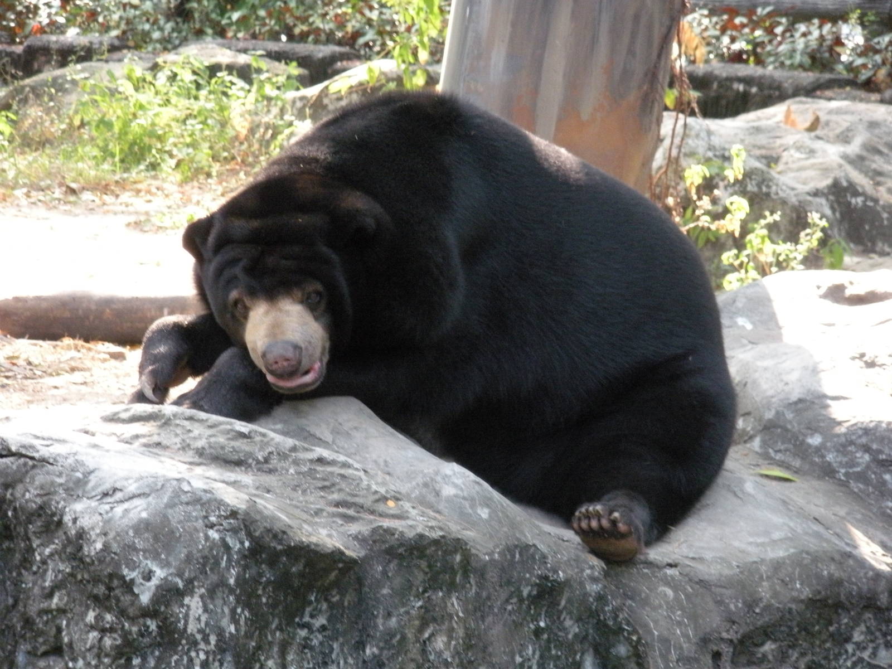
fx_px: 3839
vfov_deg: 10.0
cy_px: 334
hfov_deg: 13.3
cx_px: 446
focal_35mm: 149
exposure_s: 1/73.7
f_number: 5.4
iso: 400
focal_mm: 26
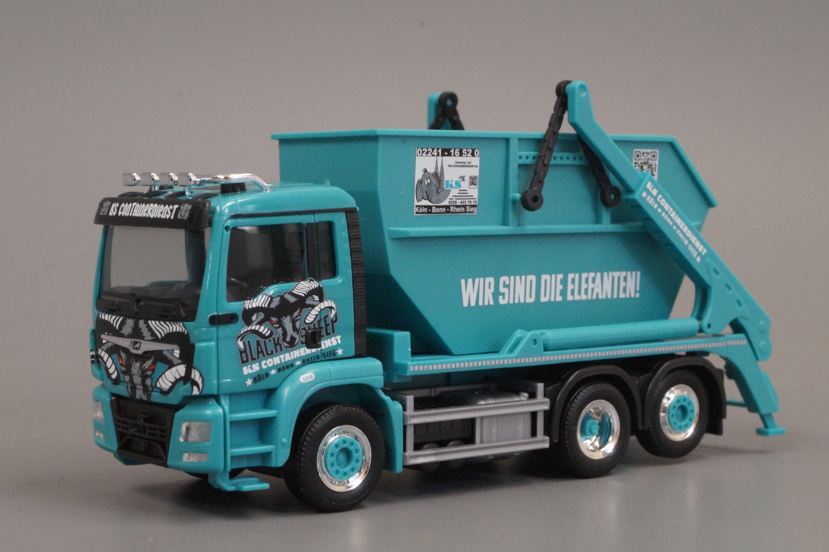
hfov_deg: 24.6
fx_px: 1899
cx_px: 414
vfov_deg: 16.5
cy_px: 276
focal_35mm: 82
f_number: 22
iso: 3200
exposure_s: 1/20
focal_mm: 55
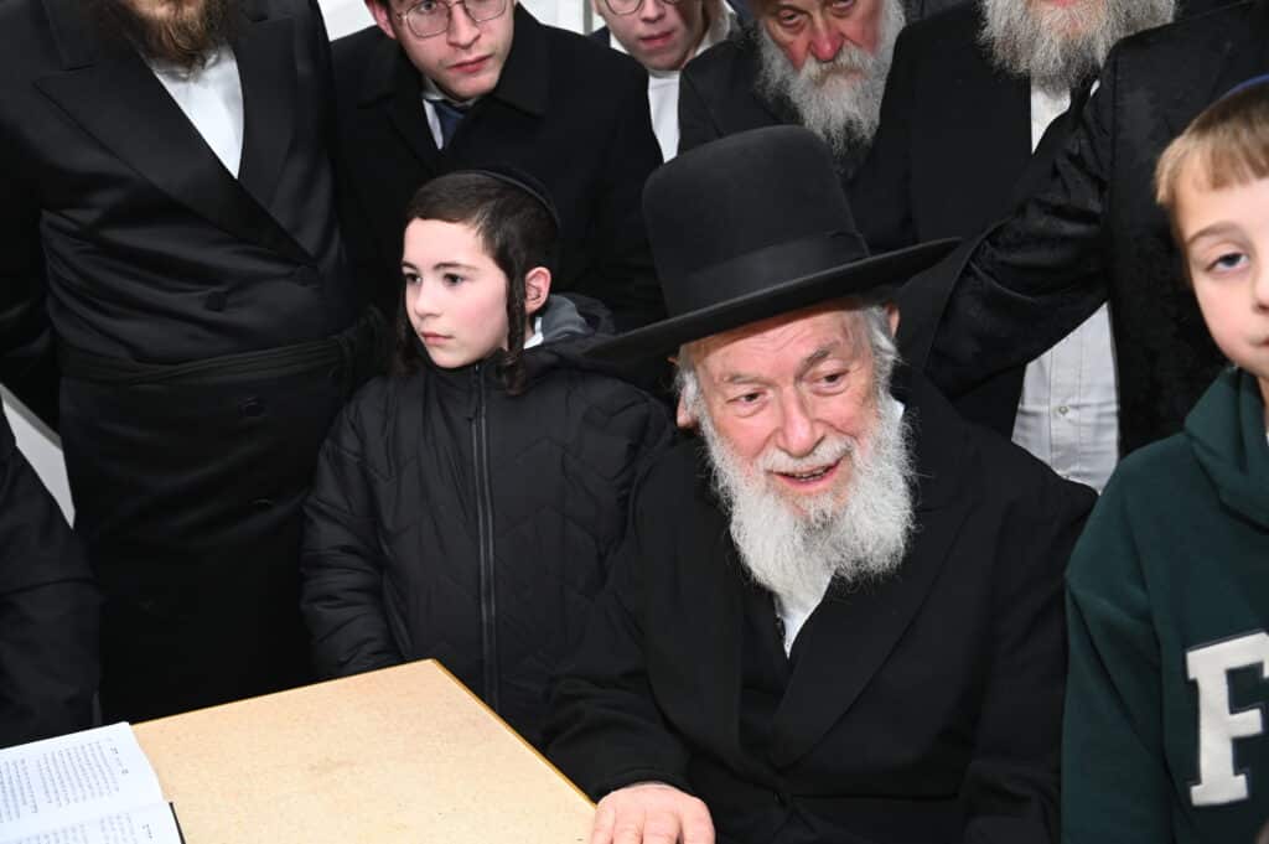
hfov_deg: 50.7
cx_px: 634
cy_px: 422
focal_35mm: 38
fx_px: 1338
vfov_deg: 35.0
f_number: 5
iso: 1250
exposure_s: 1/100
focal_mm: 38
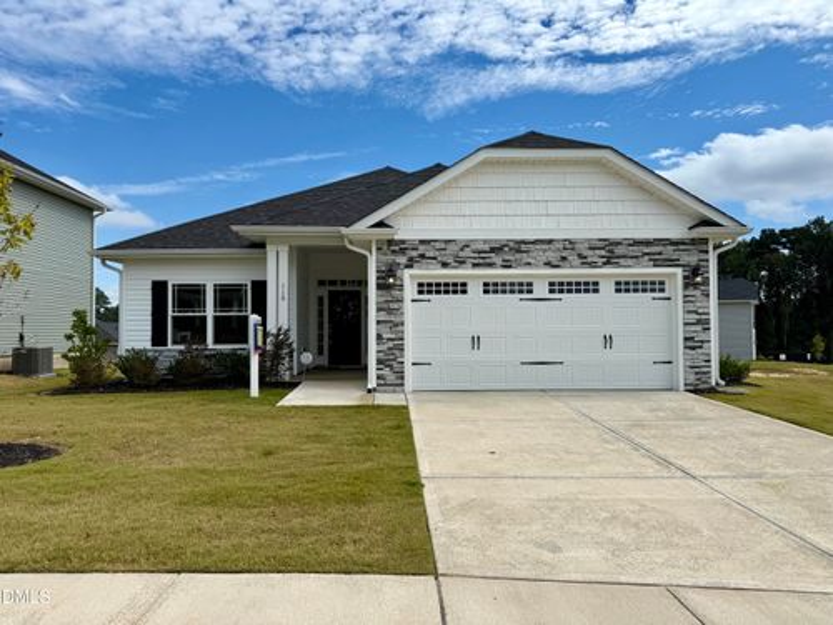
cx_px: 416
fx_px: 578
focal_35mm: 24
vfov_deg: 56.8
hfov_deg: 71.6
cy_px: 312
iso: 80
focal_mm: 6.76
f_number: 1.78
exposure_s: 1/6711
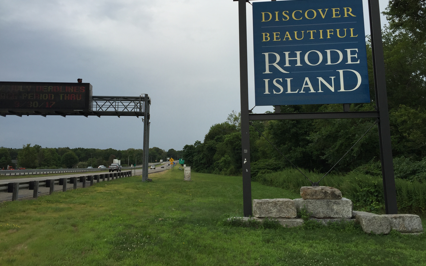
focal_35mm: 31
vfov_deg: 40.4
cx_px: 212
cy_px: 108
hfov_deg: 61.2
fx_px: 360
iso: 32
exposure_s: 1/618
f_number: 2.2
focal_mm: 4.15
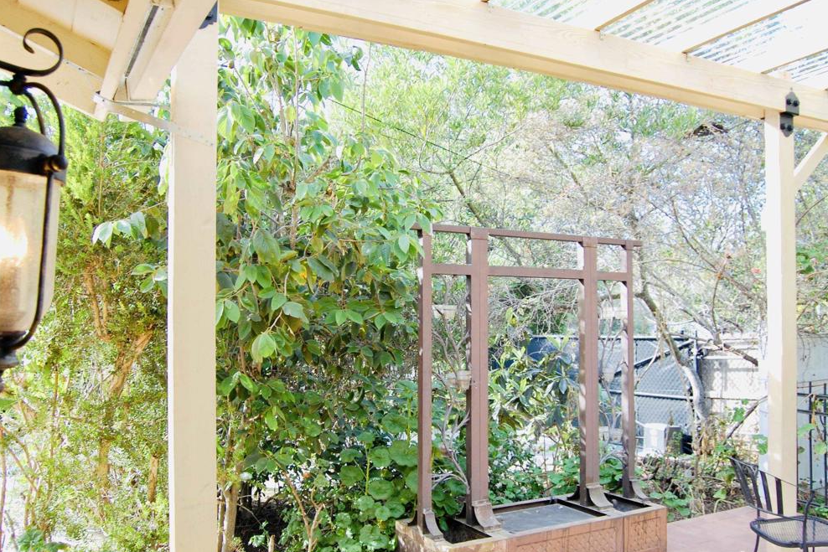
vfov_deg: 44.3
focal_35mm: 30
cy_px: 284
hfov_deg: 62.7
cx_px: 412
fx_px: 679
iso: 400
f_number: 5.6
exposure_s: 1/125
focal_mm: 19
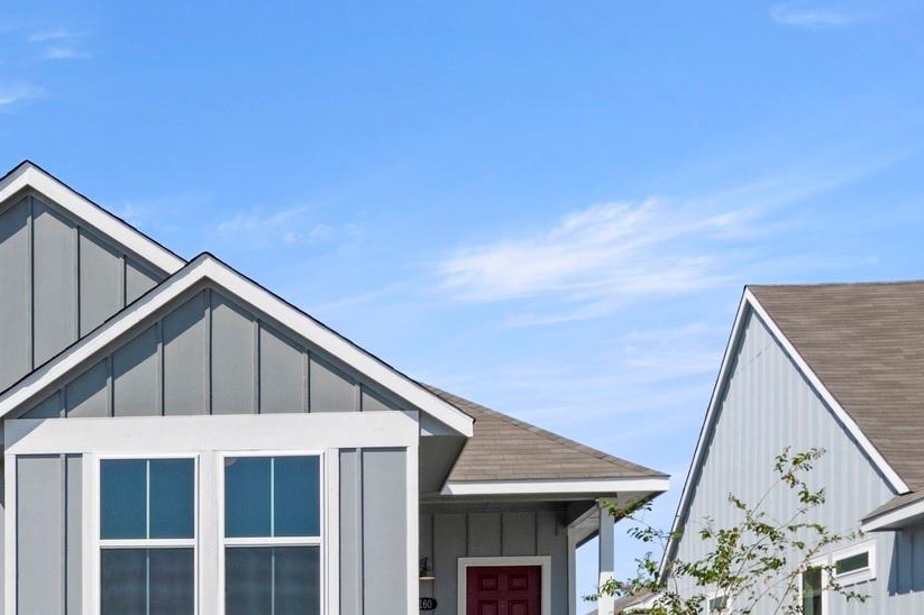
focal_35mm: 71
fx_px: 1822
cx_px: 172
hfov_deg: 27.8
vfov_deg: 18.8
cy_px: 558
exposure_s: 1/640
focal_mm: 24
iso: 400
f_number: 8
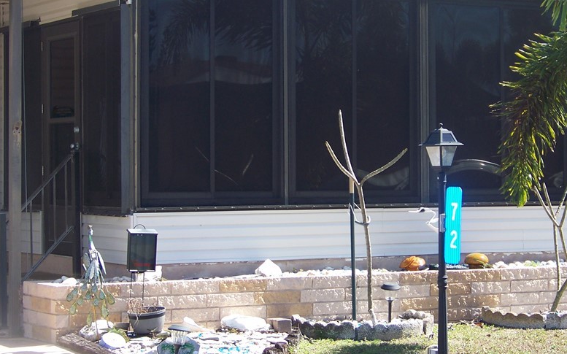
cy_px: 139
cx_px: 351
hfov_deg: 19.1
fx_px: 1684
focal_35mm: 109
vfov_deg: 12.0
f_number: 3.2
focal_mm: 13.2
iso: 64
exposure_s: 1/250
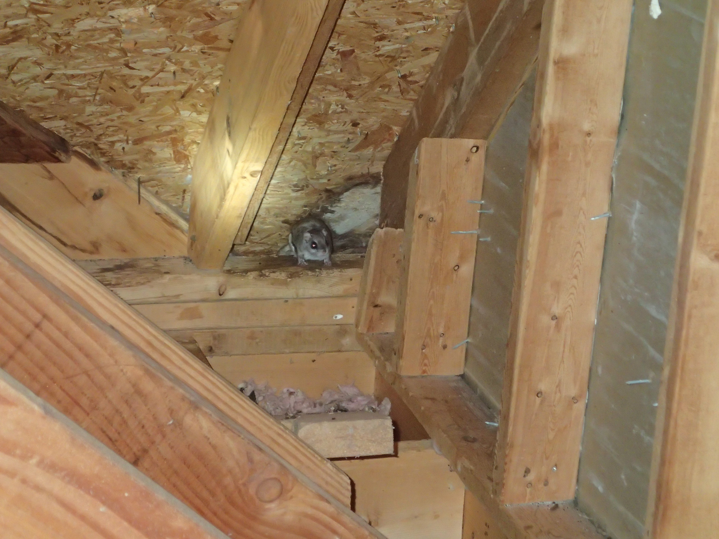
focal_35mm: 100
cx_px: 360
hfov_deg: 19.6
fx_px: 2077
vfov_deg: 14.8
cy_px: 270
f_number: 4.9
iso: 1000
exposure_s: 1/100
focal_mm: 18
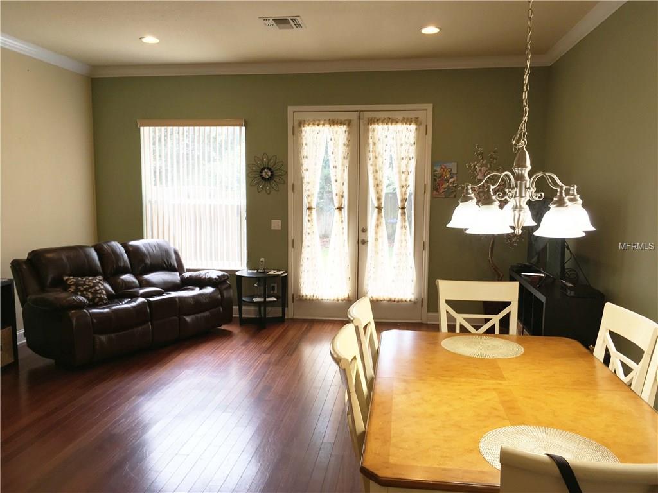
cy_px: 246
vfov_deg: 48.2
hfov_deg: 61.7
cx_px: 329
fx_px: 551
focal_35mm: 29
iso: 25
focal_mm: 4.15
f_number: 2.2
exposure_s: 1/60
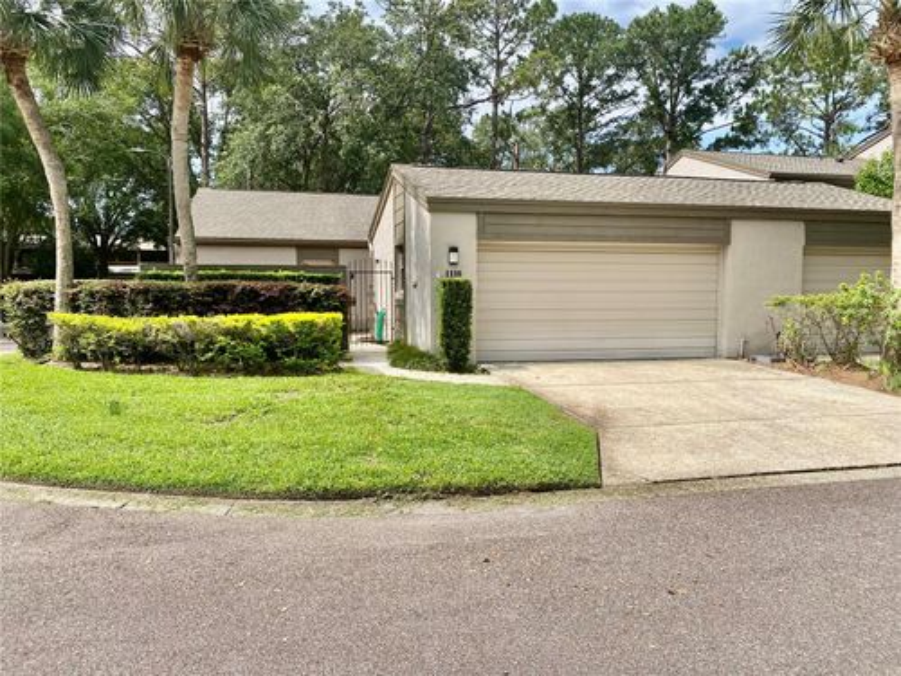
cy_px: 338
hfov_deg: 67.3
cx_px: 450
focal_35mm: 26
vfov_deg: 53.1
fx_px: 677
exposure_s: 1/2688
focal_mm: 4.25
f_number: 1.8
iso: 32
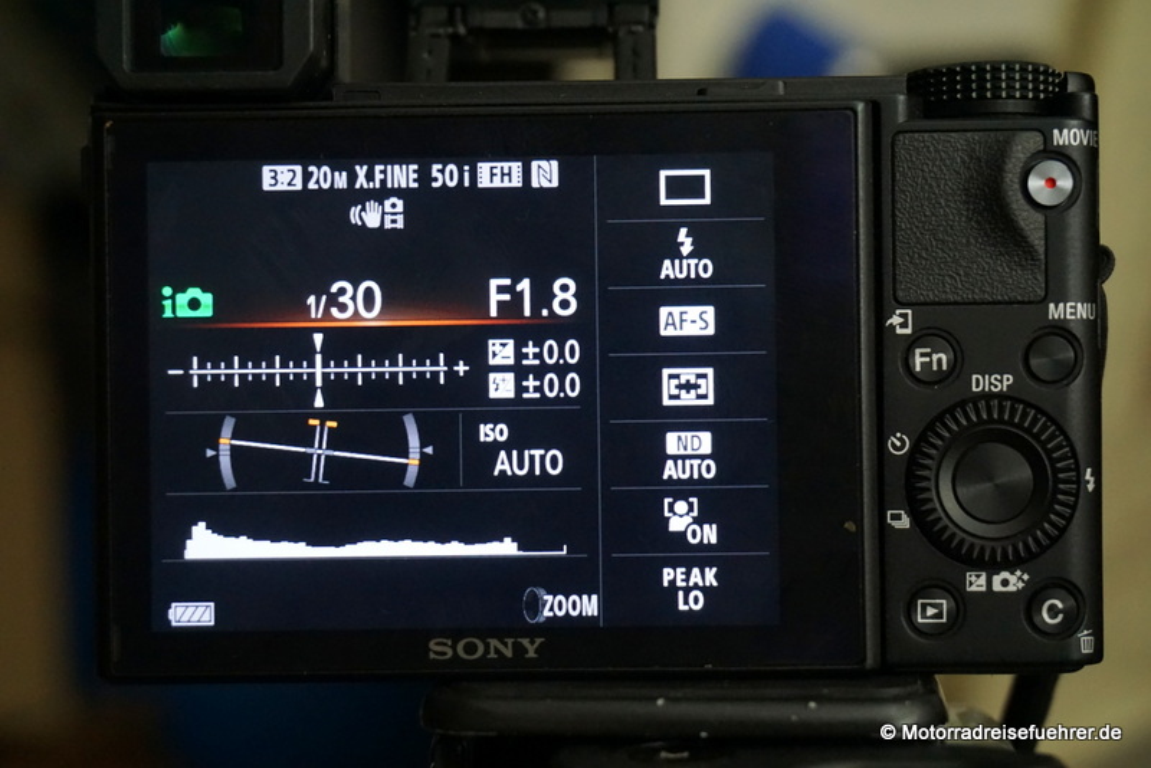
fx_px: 2015
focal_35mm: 63
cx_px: 576
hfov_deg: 31.9
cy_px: 384
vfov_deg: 21.6
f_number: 5.6
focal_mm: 42
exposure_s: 1/60
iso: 3200
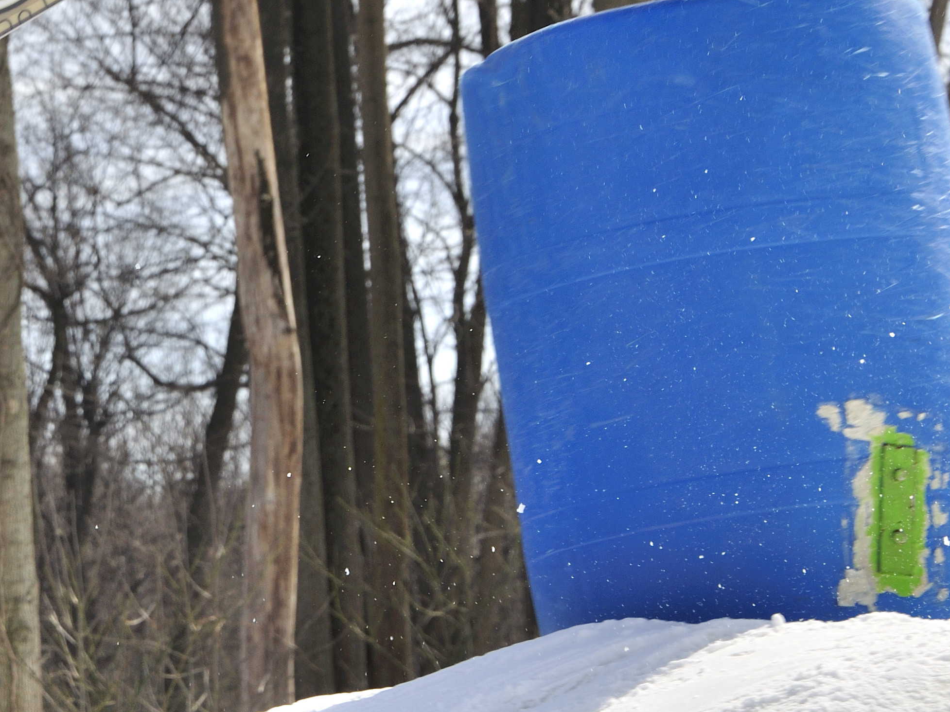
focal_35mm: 196
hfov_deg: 10.1
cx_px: 124
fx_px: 5378
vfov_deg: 7.5
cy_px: 34
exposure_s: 1/640
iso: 200
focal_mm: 62
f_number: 9
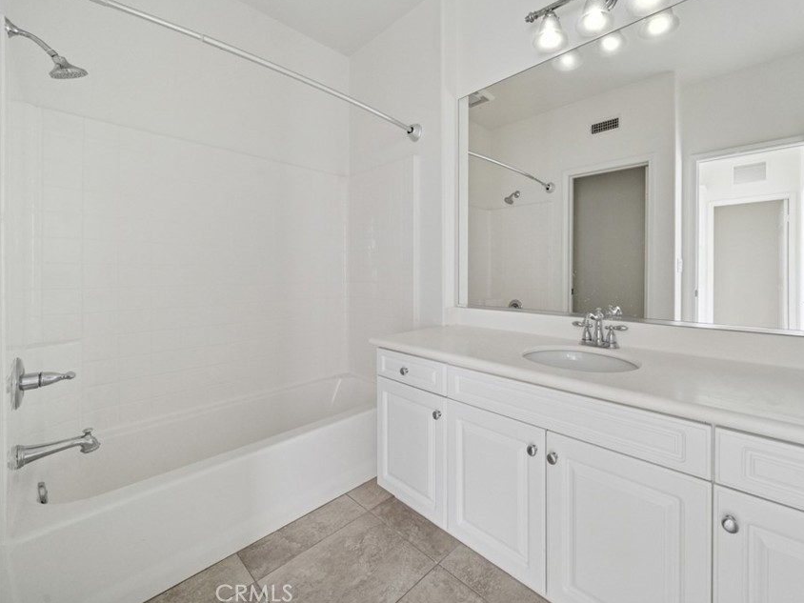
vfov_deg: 85.6
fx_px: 325
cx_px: 486
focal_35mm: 14
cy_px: 281
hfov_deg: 100.6
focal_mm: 12
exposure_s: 1/2.5
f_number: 8
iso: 2500
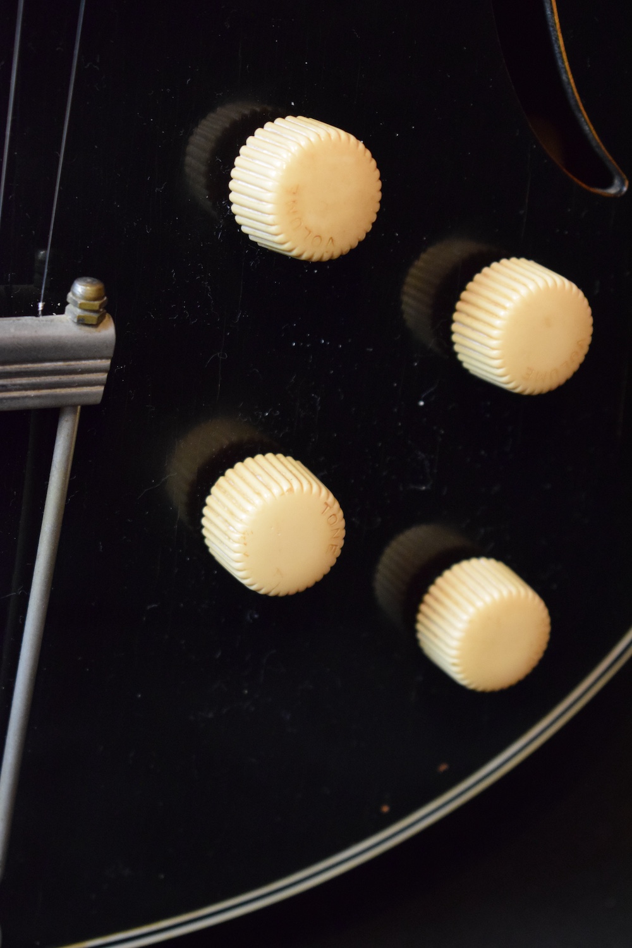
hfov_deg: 16.6
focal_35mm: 82
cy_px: 474
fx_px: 2172
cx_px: 316
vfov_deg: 24.6
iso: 3200
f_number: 5.6
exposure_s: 1/30
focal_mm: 55
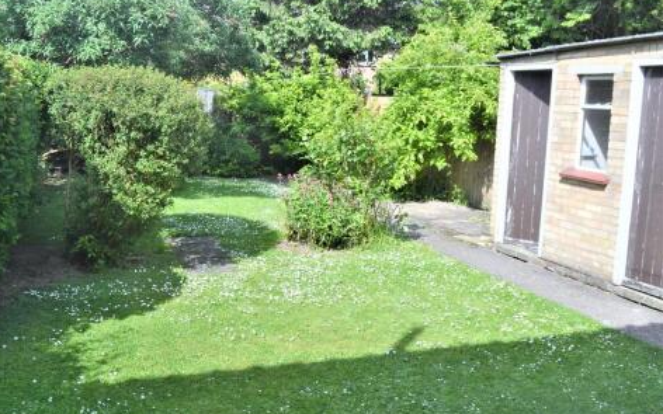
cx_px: 330
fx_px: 669
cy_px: 204
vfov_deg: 34.4
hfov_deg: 52.7
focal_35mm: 37
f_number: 7.1
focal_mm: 24
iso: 100
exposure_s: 1/200
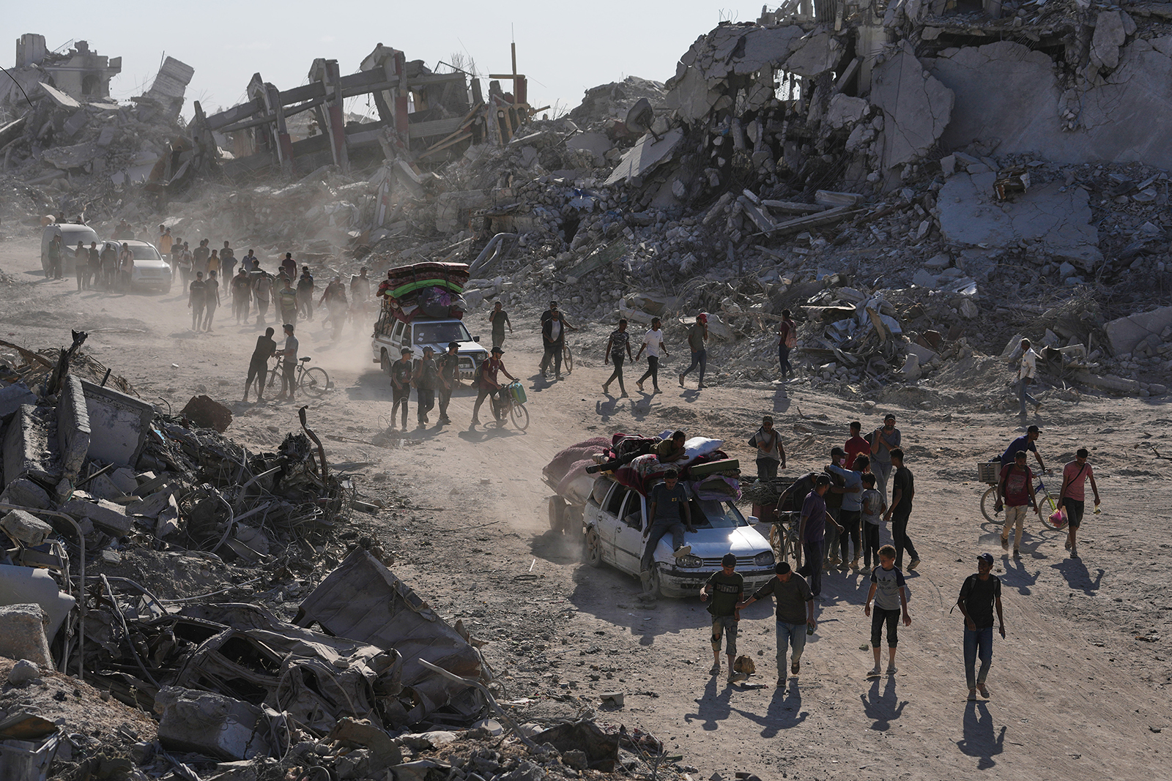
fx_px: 2539
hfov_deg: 26.0
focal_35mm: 78
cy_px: 390
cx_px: 586
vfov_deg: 17.5
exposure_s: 1/4000
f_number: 5
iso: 125
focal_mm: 78
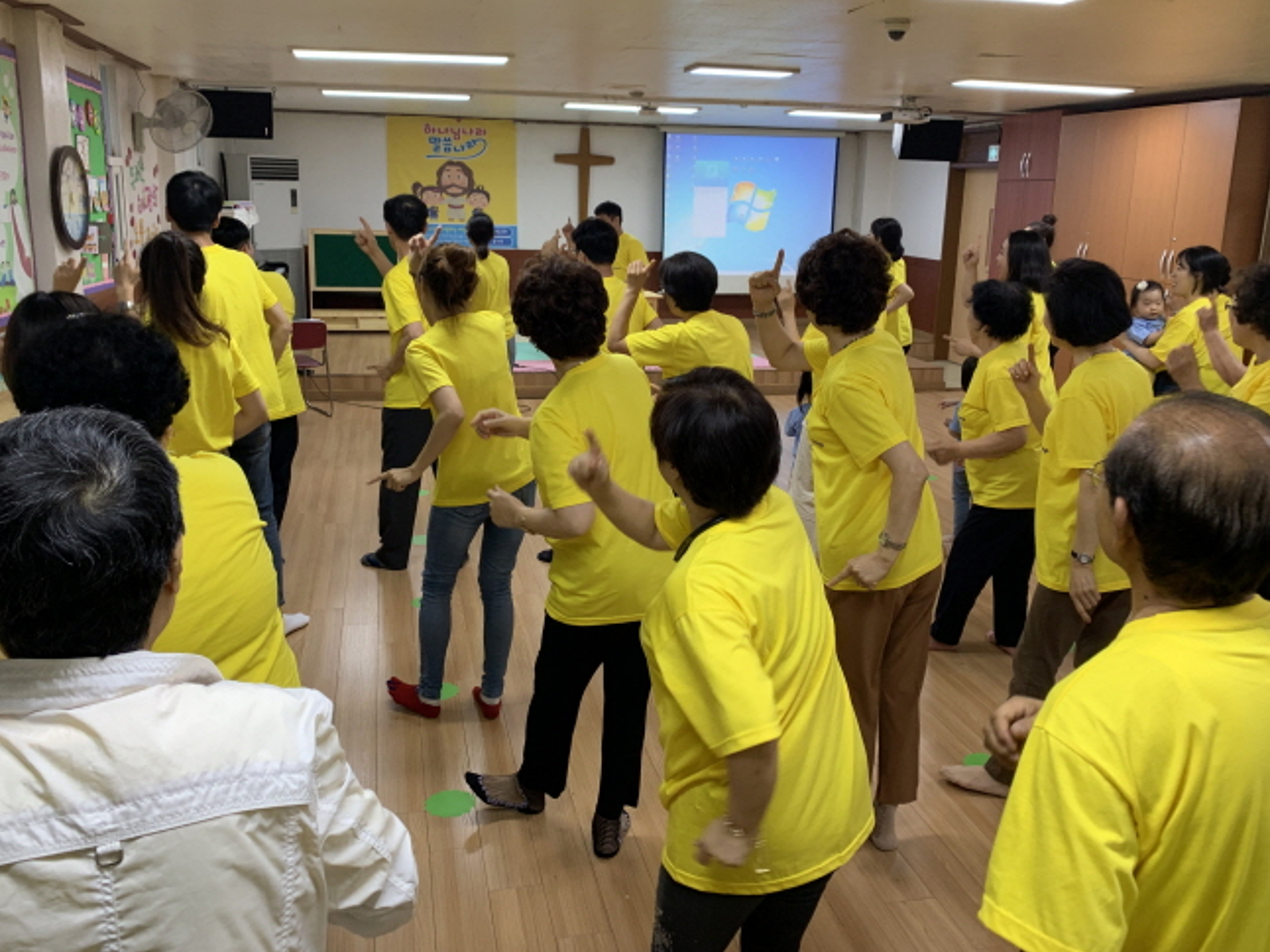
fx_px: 1064
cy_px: 431
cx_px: 631
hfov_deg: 61.7
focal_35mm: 29
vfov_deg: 48.1
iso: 64
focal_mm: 4.25
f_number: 1.8
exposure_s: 1/60
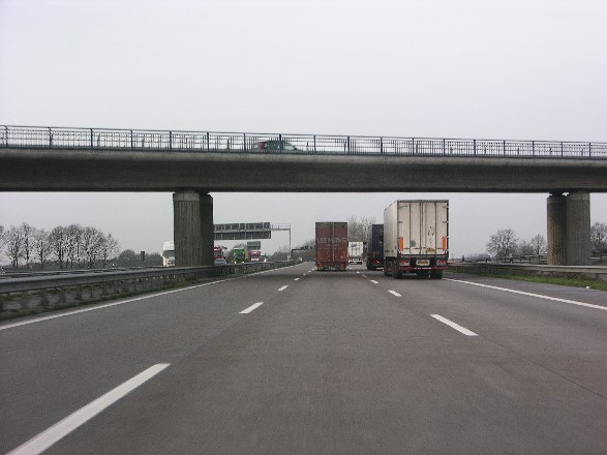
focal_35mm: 70
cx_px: 304
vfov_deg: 21.0
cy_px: 228
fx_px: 1227
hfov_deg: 27.8
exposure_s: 1/72.7
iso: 50
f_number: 4.7
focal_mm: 17.8
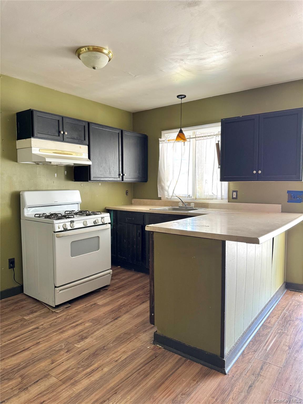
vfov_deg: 71.6
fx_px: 280
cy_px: 202
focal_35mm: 24
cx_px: 152
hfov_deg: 56.8
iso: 200
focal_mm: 6.76
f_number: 1.78
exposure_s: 1/61
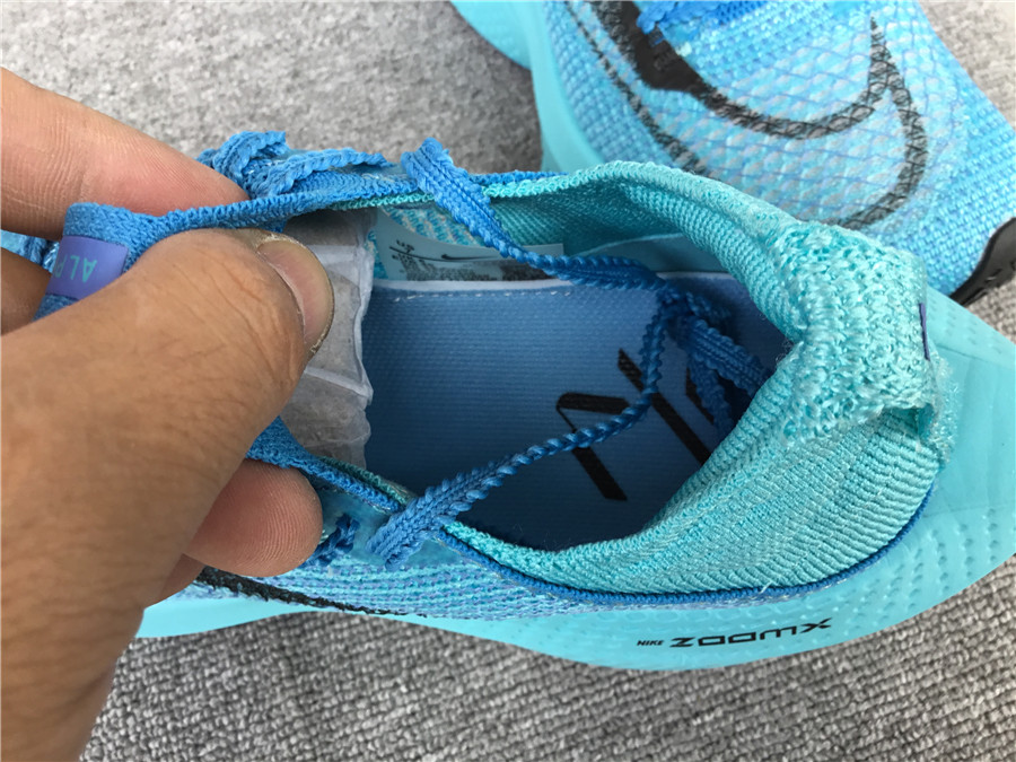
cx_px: 508
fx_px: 910
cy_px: 381
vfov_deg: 45.4
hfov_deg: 58.4
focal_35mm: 31
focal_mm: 3.3
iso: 40
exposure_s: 1/100
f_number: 2.4
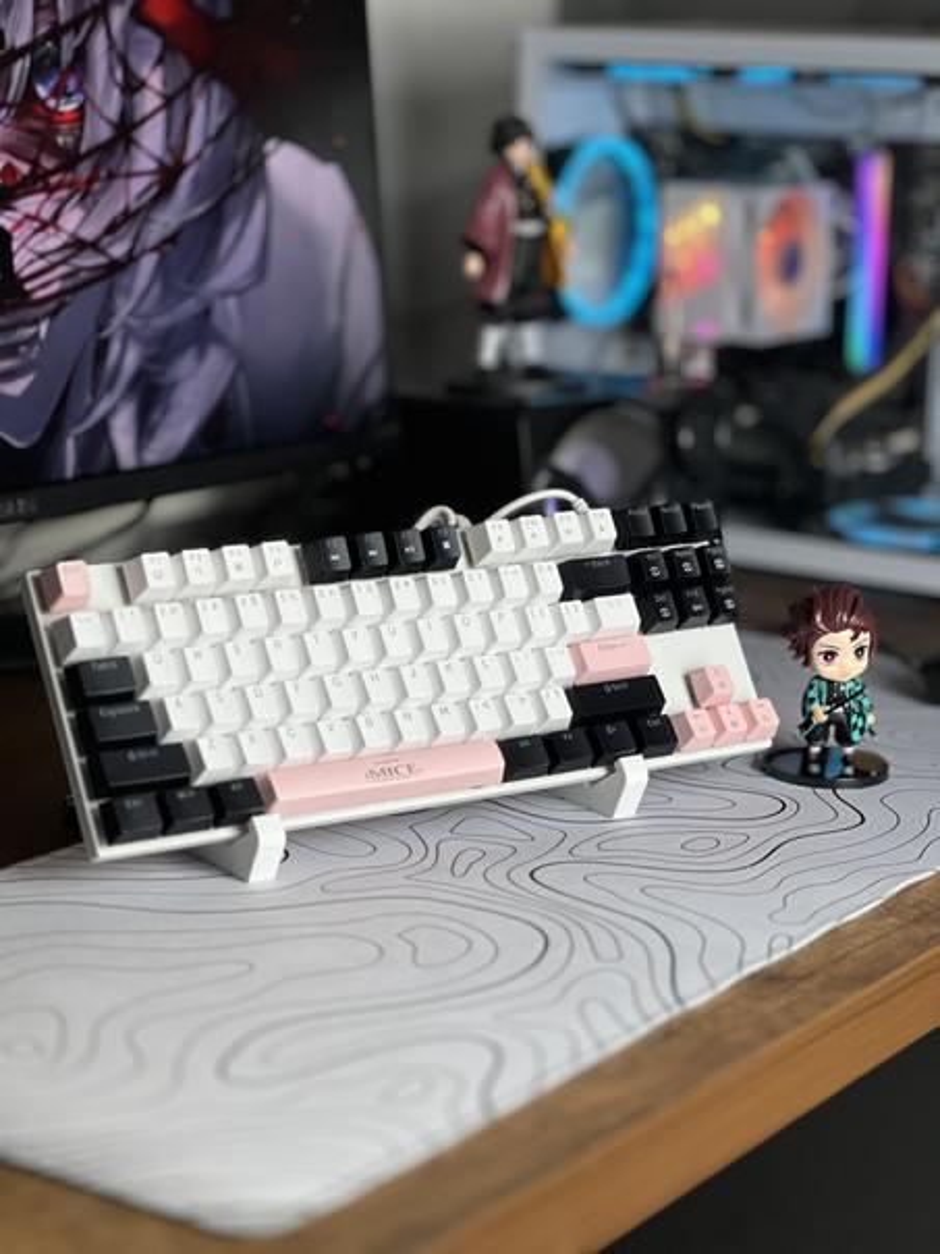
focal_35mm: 77
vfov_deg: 25.3
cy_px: 627
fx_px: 2788
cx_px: 470
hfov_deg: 19.1
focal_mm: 9
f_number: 2.8
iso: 125
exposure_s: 1/121
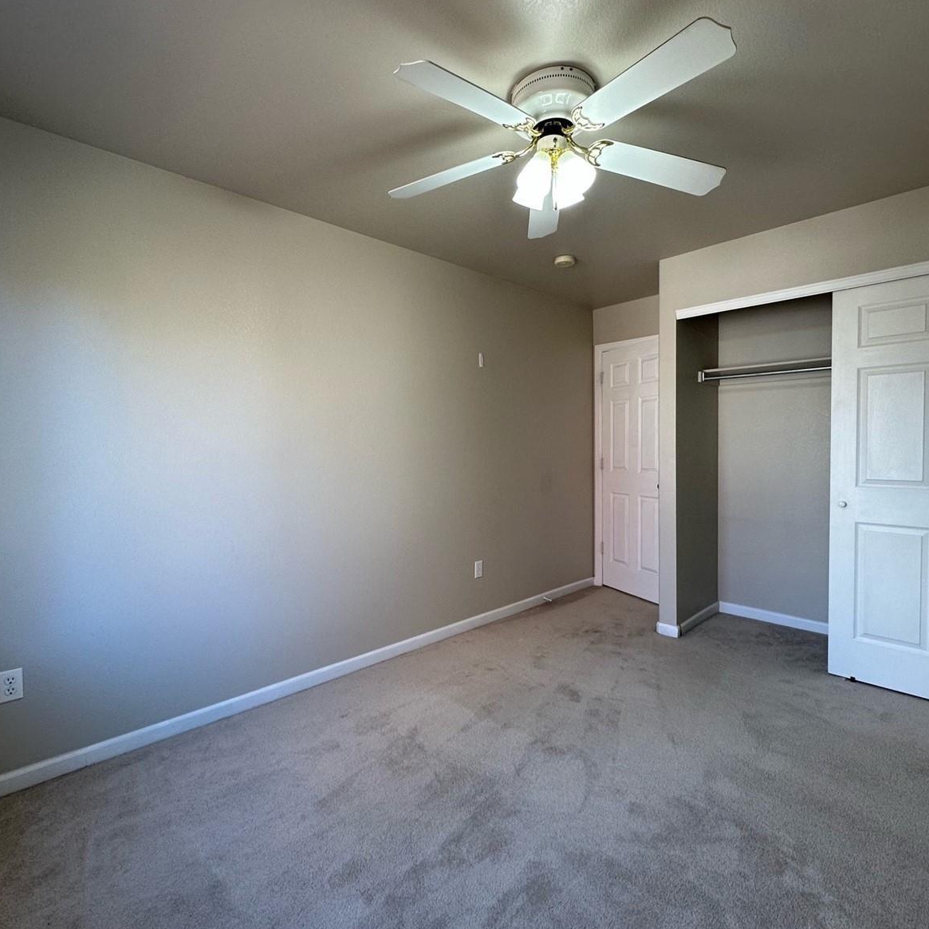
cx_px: 463
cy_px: 460
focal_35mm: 17
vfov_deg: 84.0
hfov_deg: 84.0
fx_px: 516
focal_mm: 2.22
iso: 100
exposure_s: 1/120
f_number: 2.2
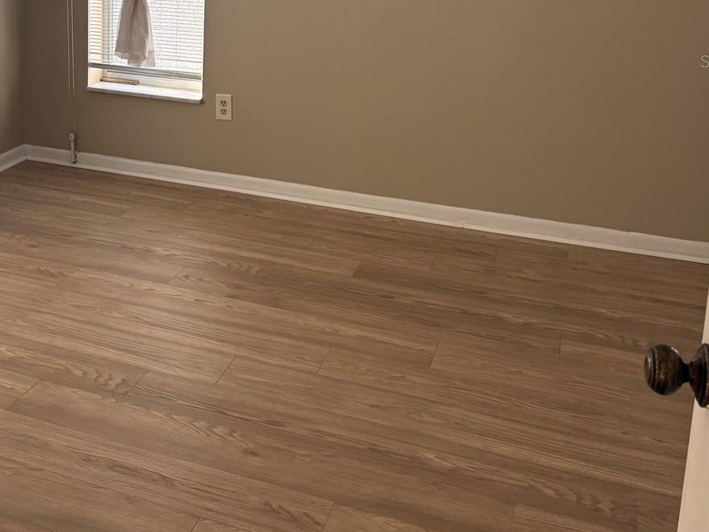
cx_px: 135
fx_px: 963
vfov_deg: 29.7
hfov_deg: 38.8
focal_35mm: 47
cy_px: 61
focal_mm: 5.96
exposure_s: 1/397
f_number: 1.6
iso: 64
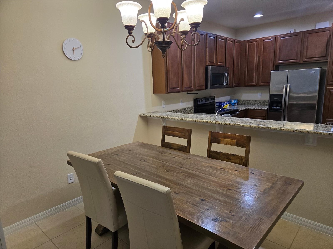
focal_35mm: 23
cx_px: 166
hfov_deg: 73.9
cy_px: 124
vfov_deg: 58.9
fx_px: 221
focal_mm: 5.4
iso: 200
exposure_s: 1/120
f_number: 1.8
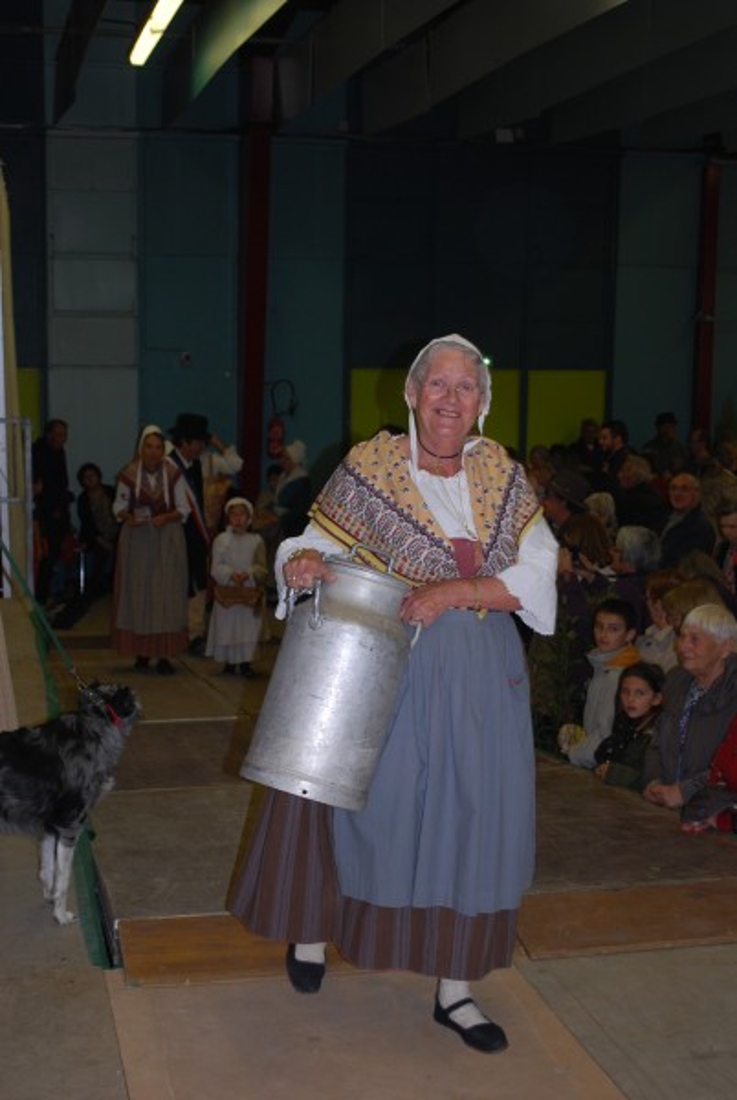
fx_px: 1607
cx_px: 368
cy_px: 550
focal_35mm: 52
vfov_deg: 37.8
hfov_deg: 25.8
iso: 200
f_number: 5.3
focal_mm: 35
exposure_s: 1/60
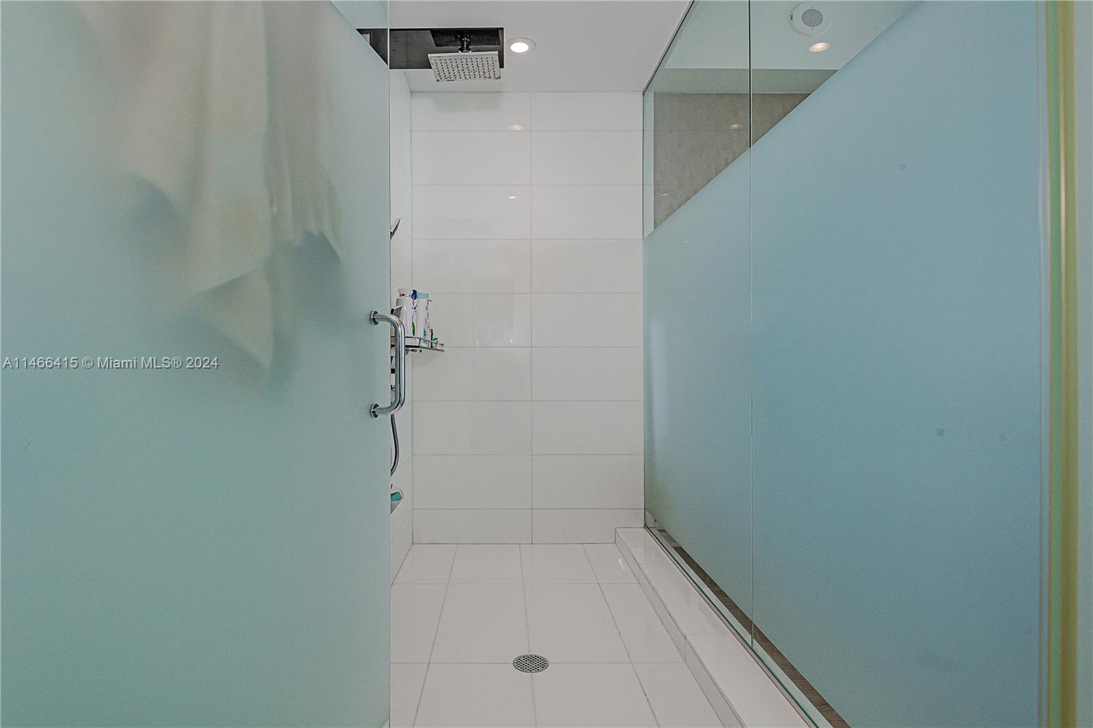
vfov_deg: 70.4
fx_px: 516
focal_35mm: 17
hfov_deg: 93.3
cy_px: 364
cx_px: 546
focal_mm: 17
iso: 800
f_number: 8
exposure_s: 1/60
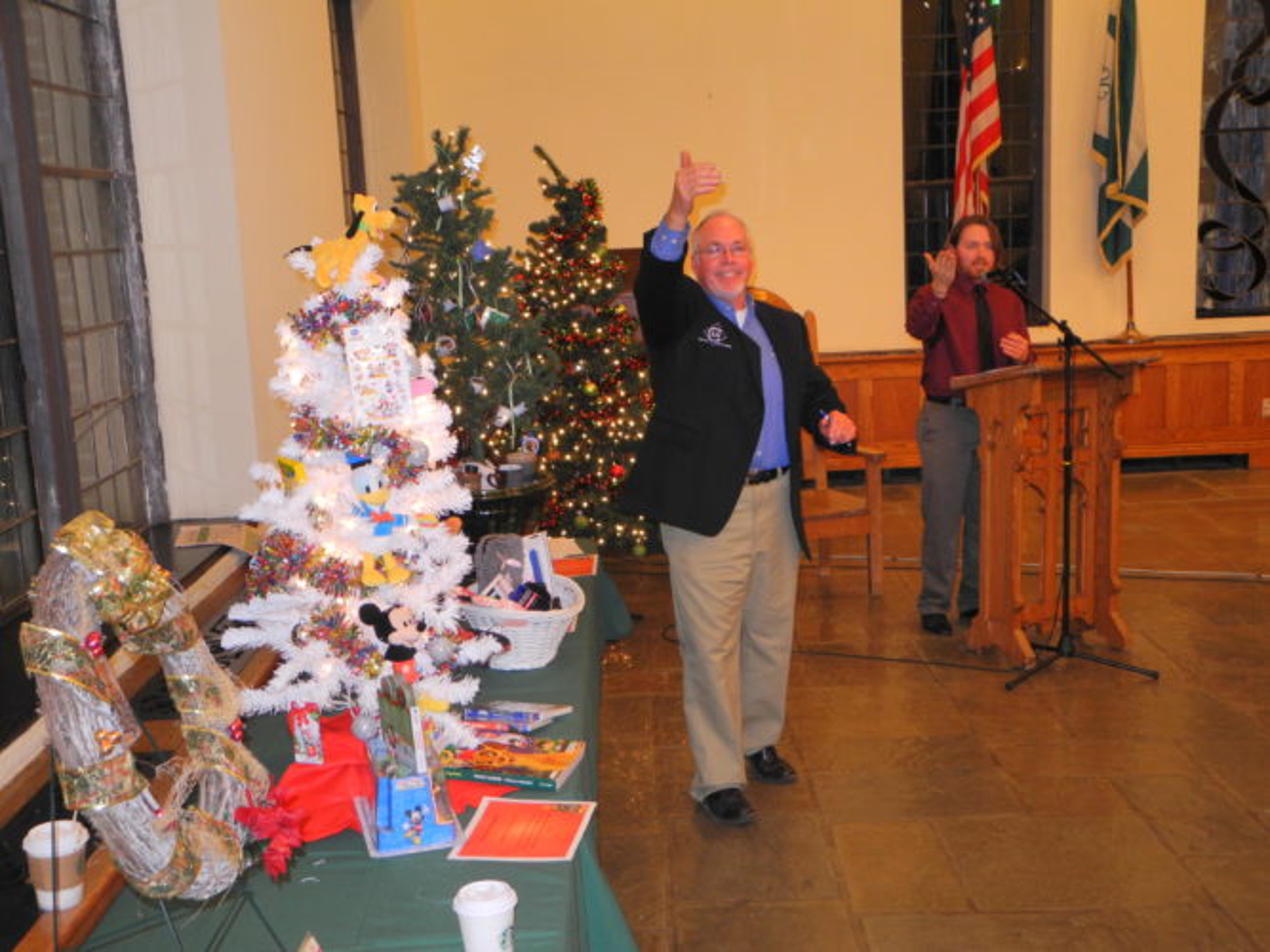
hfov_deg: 42.1
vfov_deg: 32.2
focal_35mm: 45
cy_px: 476
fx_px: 1651
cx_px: 635
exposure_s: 1/30.4
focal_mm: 9.7
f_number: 3.2
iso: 200
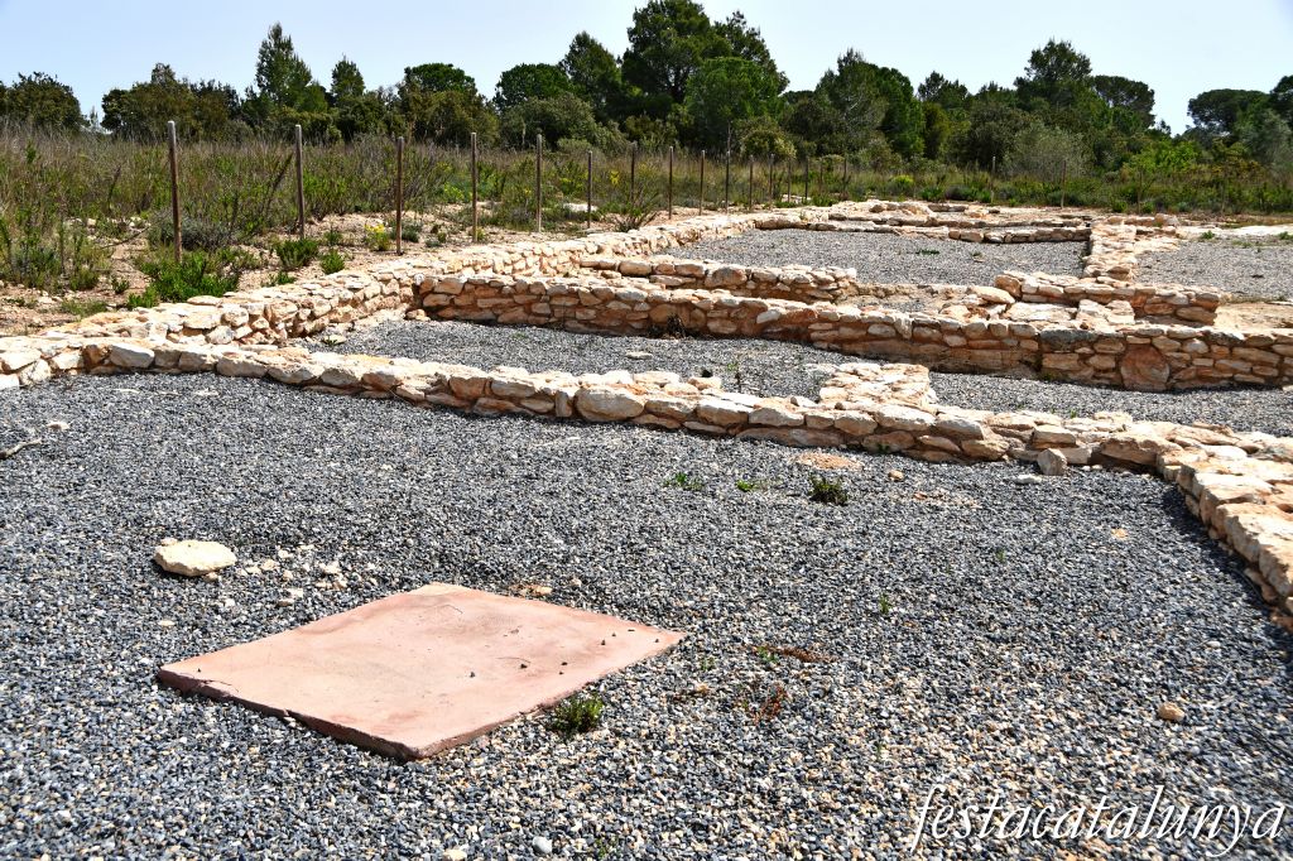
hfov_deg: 46.4
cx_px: 646
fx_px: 1508
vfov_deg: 31.9
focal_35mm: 42
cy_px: 430
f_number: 9
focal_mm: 28
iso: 100
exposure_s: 1/320
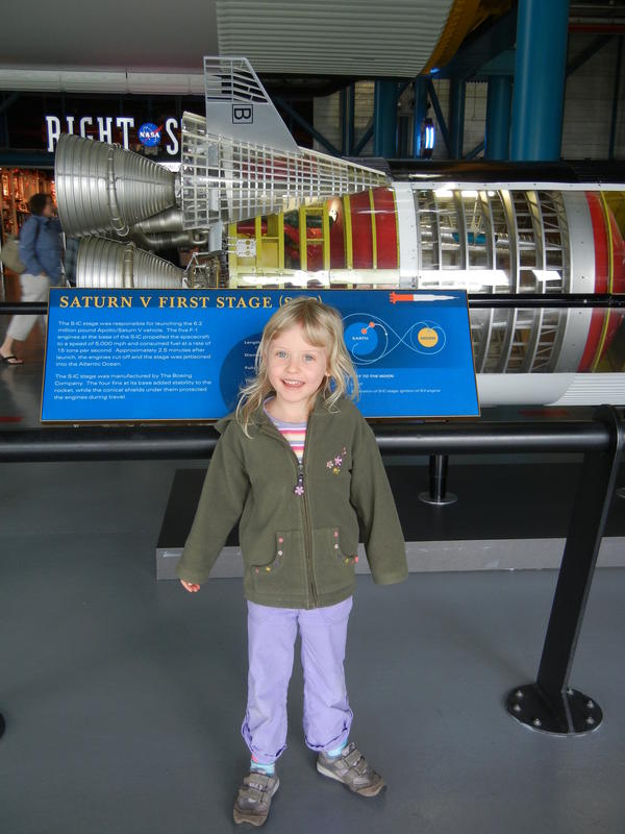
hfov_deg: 41.8
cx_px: 312
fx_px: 819
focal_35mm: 34
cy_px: 417
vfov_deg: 54.0
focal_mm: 6.2
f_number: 3.6
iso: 224
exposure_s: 1/32.4
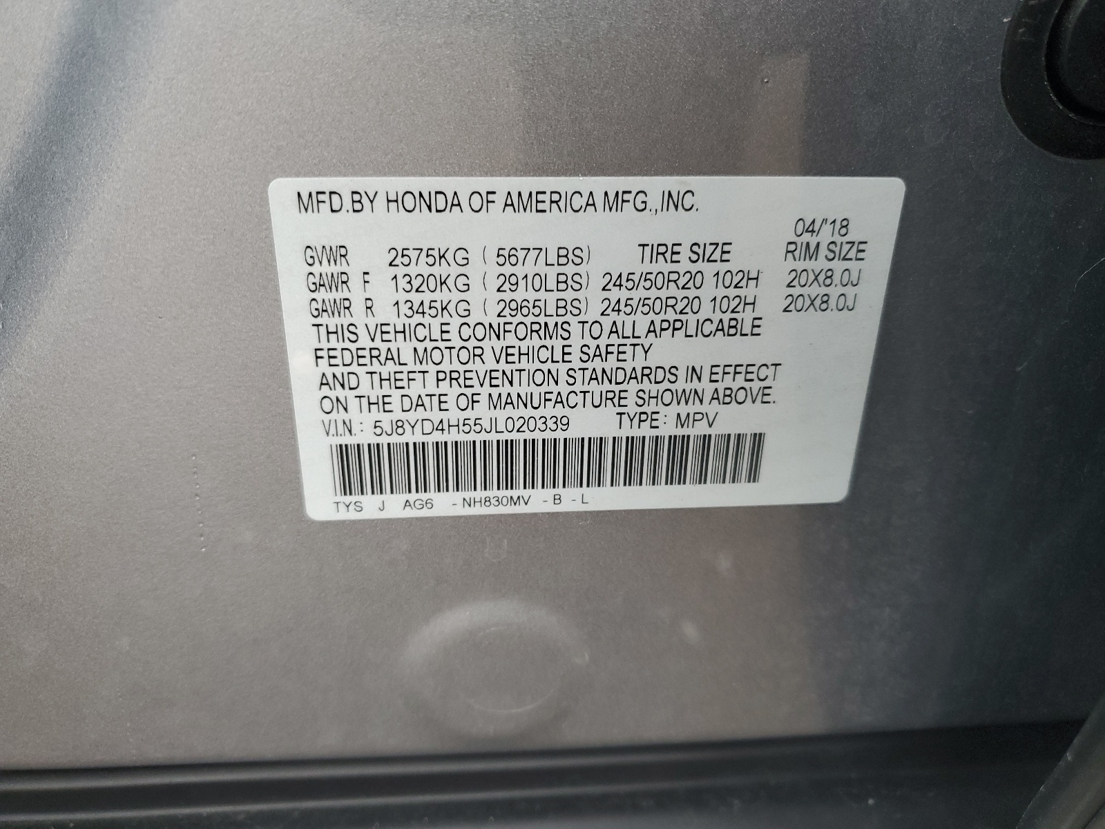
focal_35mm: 26
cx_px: 552
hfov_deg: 67.3
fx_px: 830
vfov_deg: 53.1
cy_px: 414
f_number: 1.5
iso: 71
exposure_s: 1/120
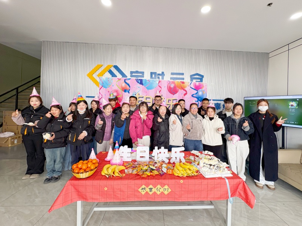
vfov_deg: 85.7
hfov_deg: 102.1
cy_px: 113
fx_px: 122
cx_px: 151
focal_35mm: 14
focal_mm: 2.22
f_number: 2.2
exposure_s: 1/99
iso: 80
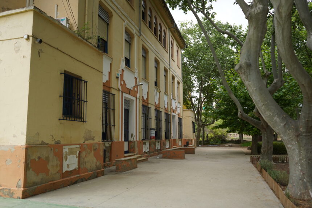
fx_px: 243
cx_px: 156
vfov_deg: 46.4
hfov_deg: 65.5
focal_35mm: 28
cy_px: 104
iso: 500
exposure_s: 1/2000
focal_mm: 28
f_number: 4
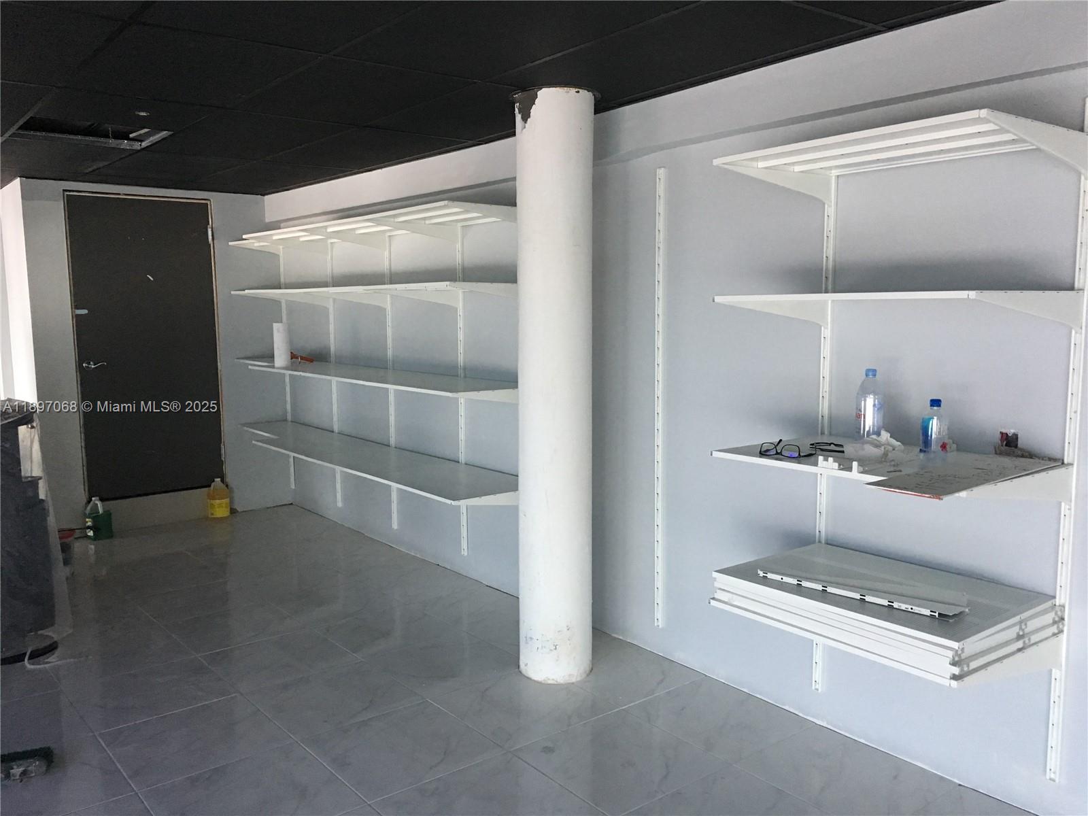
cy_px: 408
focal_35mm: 29
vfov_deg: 48.2
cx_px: 544
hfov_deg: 61.7
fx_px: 911
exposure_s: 1/30
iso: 160
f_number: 2.2
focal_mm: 4.15
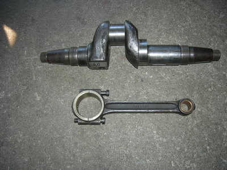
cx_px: 114
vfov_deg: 39.7
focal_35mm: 36
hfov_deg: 51.4
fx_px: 236
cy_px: 85
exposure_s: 1/60.1
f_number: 2.7
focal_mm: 7.5
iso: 64
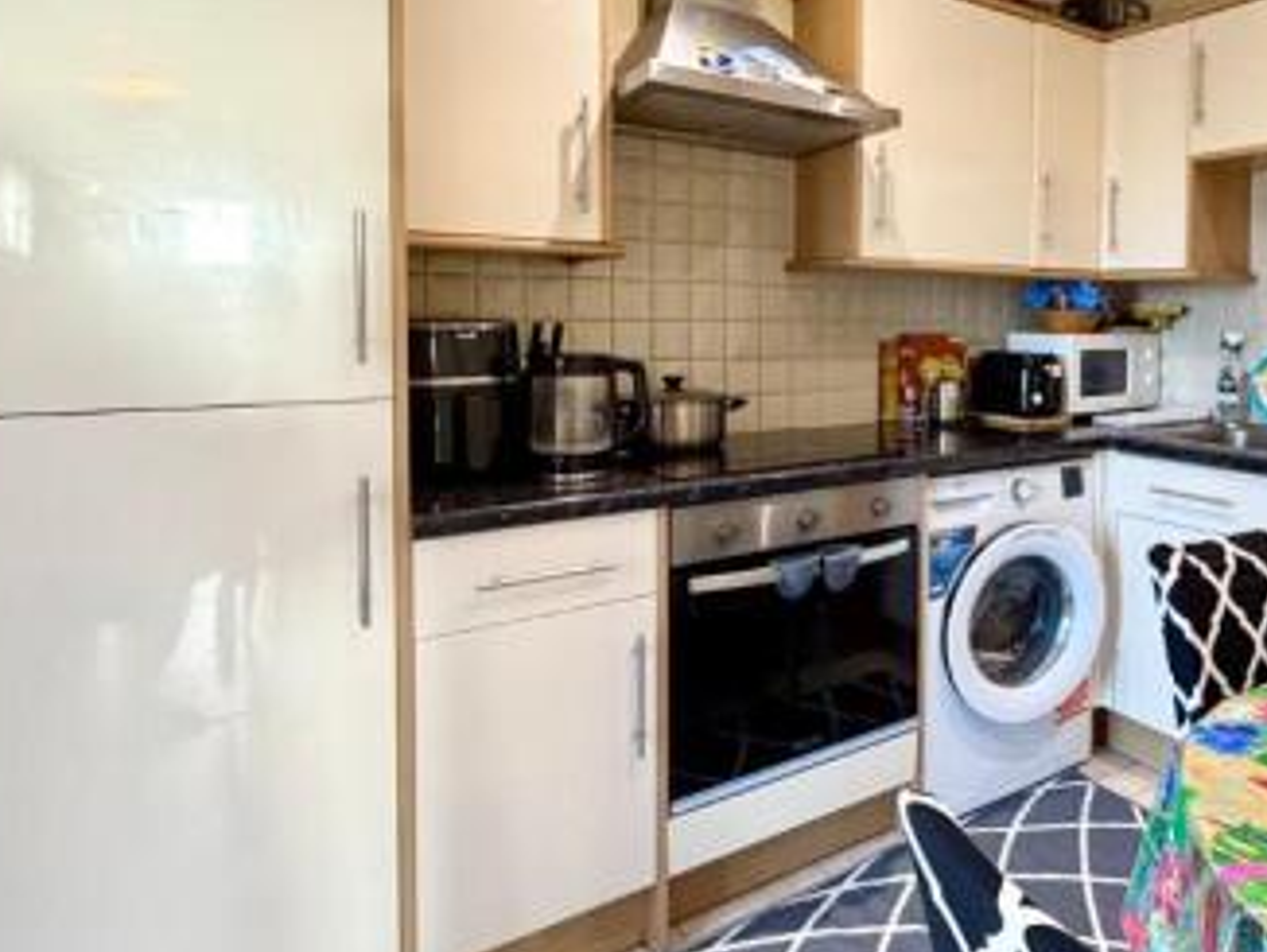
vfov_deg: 54.2
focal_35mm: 25
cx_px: 950
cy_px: 348
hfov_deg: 65.1
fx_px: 916
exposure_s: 1/50
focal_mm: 2.22
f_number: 2.2
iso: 320
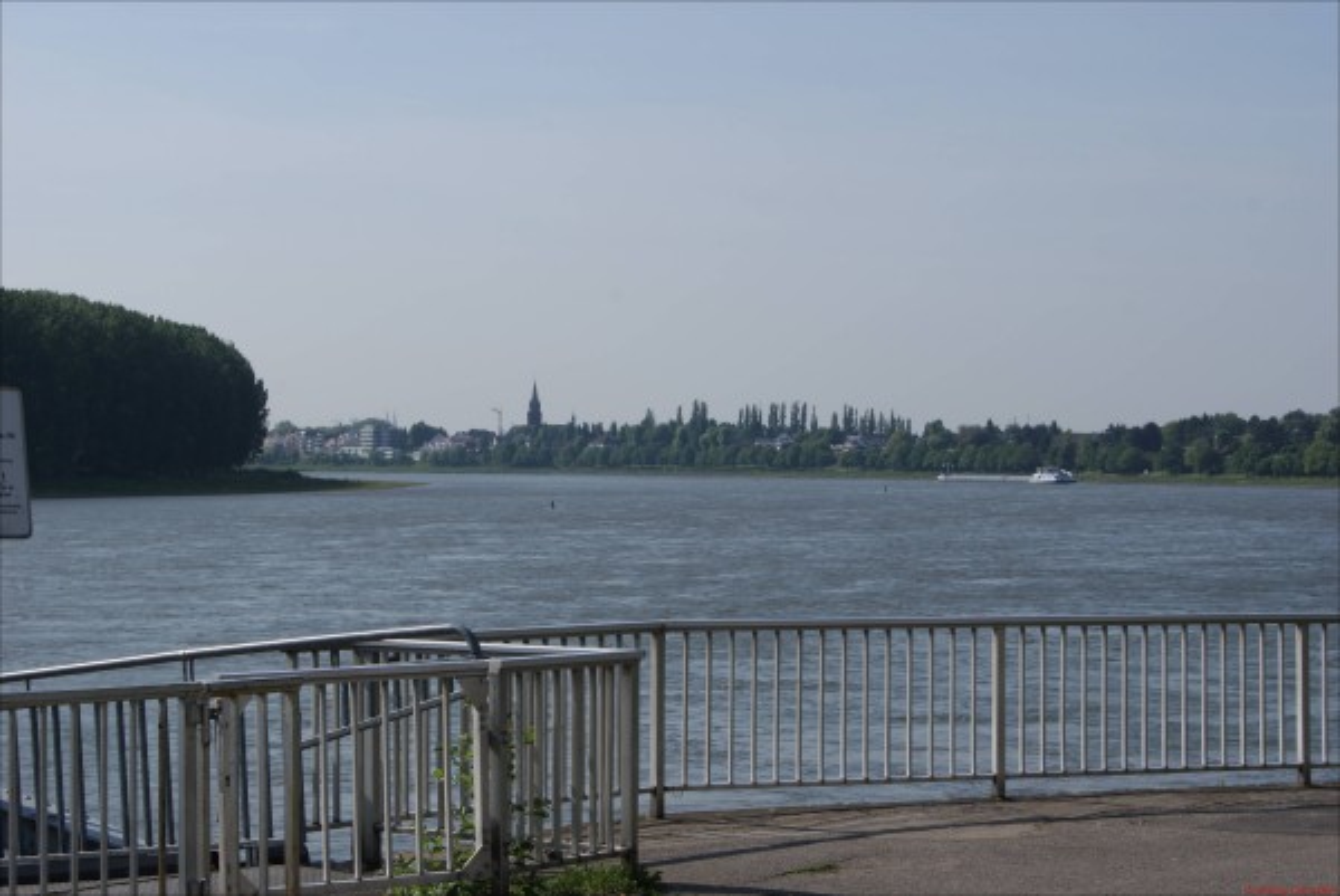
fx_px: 3073
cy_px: 448
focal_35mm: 82
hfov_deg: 24.6
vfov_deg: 16.6
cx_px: 670
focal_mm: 55
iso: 100
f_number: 13
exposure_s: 1/160
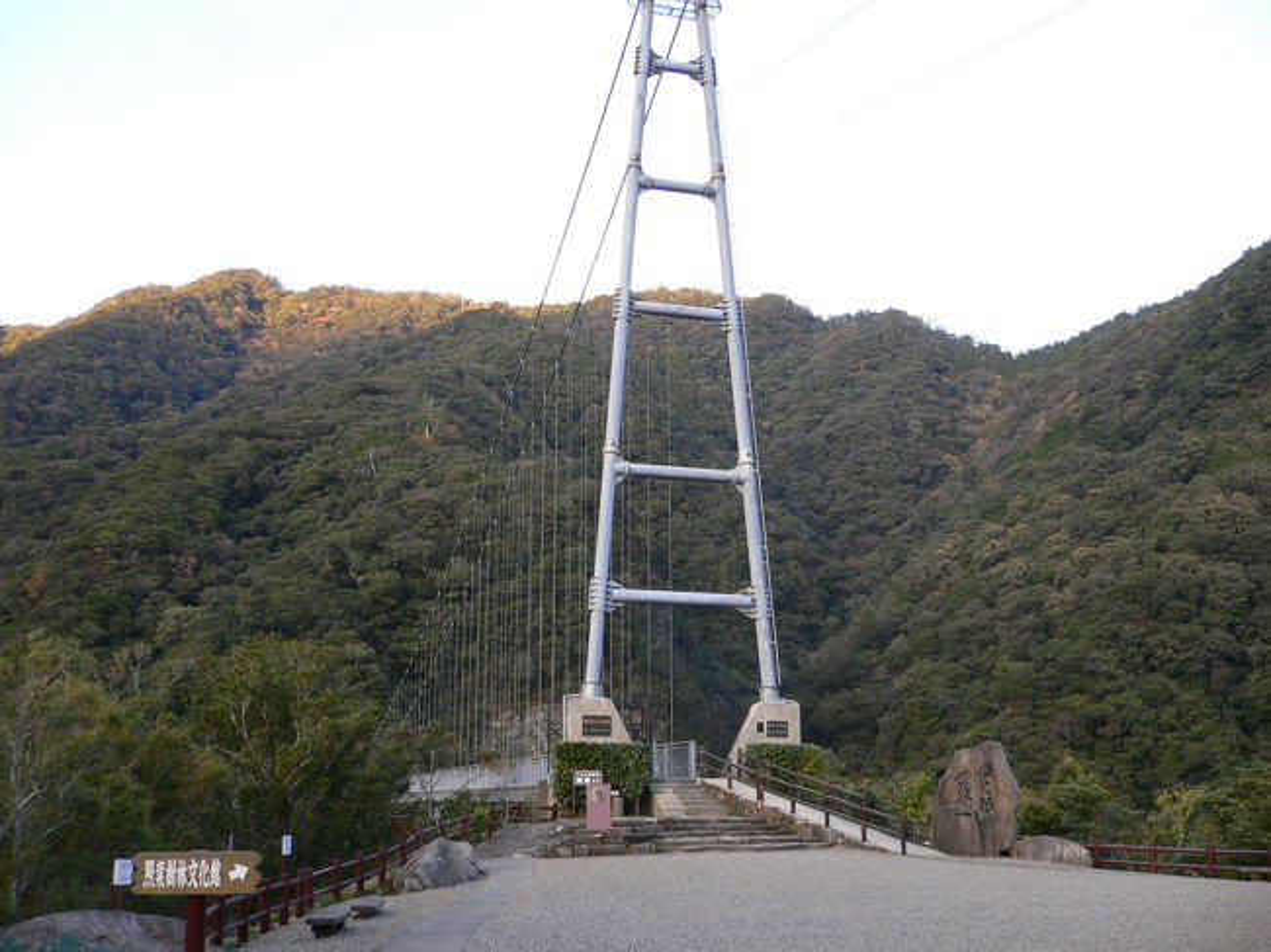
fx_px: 1285
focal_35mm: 35
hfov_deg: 52.6
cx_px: 636
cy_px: 476
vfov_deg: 40.7
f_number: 2.8
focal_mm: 5.8
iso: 100
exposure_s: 1/80
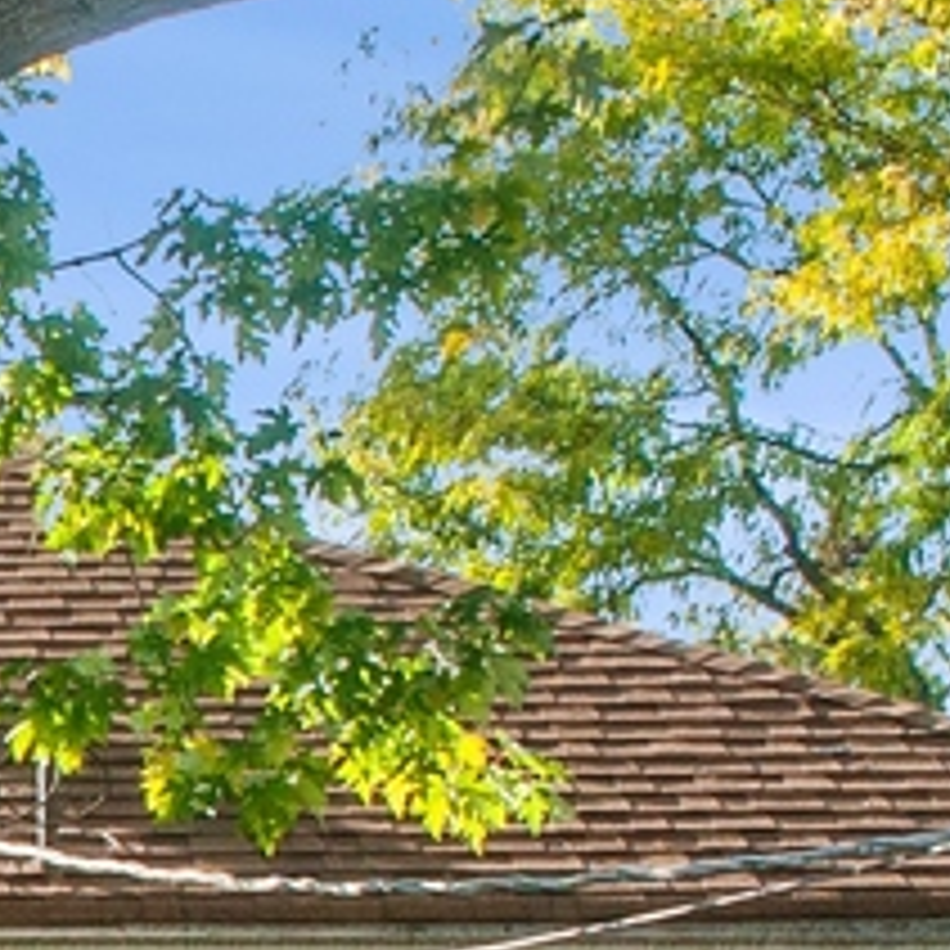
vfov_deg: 8.5
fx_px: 6303
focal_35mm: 203
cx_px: -966
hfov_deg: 8.2
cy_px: 1171
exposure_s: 1/320
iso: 200
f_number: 8
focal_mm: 31
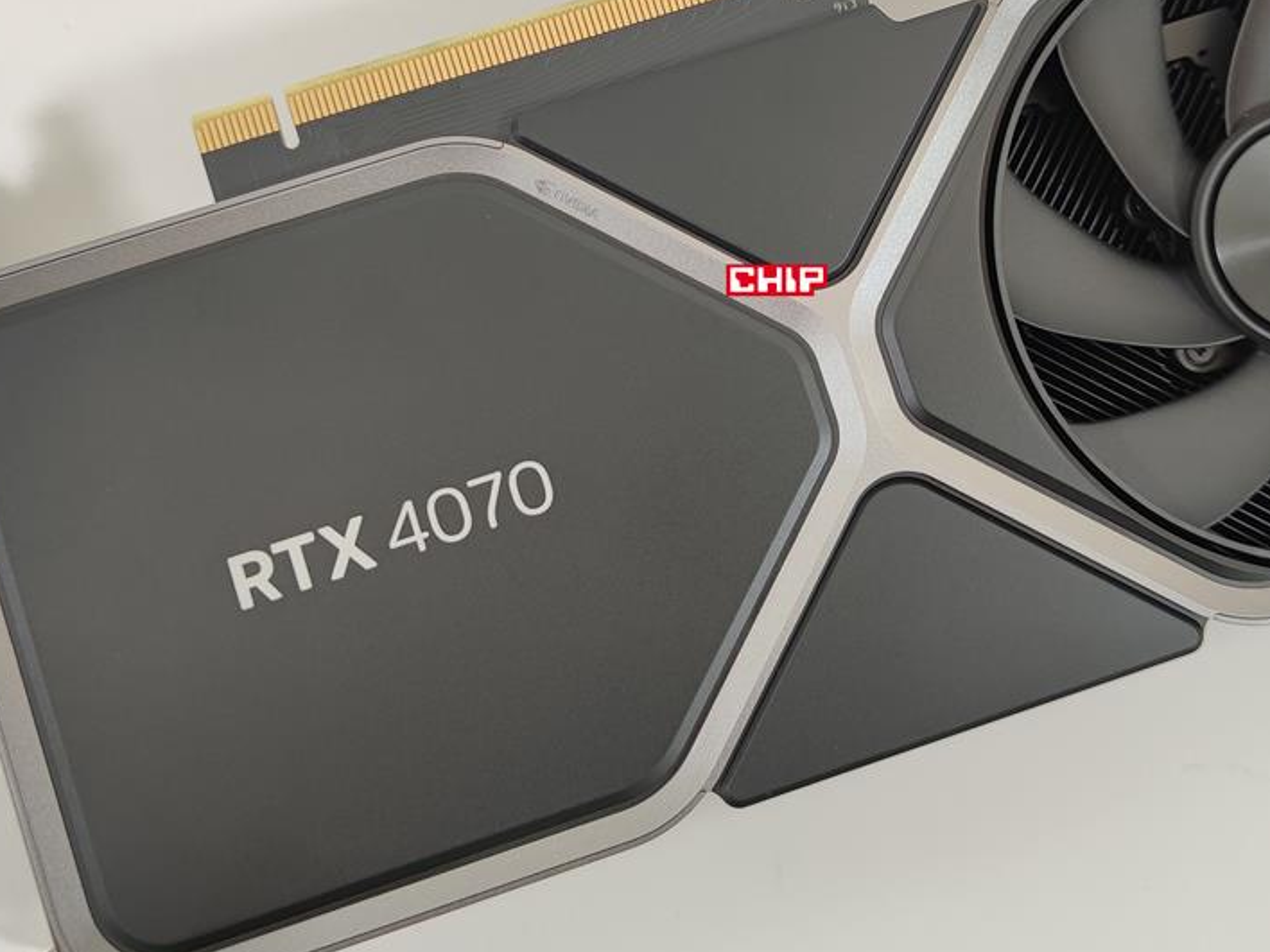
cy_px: 281
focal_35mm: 53
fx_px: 1944
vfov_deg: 27.3
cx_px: 777
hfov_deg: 36.0
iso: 54
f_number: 1.85
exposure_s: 1/100
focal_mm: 6.78
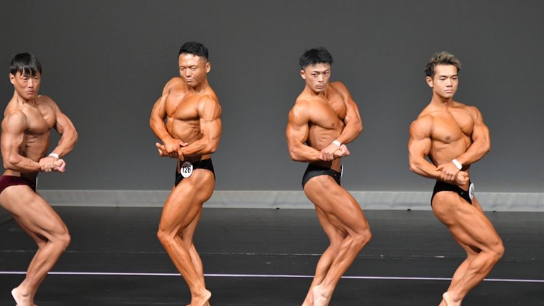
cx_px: 272
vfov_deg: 3.7
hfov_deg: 6.5
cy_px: 159
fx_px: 4774
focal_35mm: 331
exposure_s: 1/400
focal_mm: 210
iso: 5000
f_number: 5.6
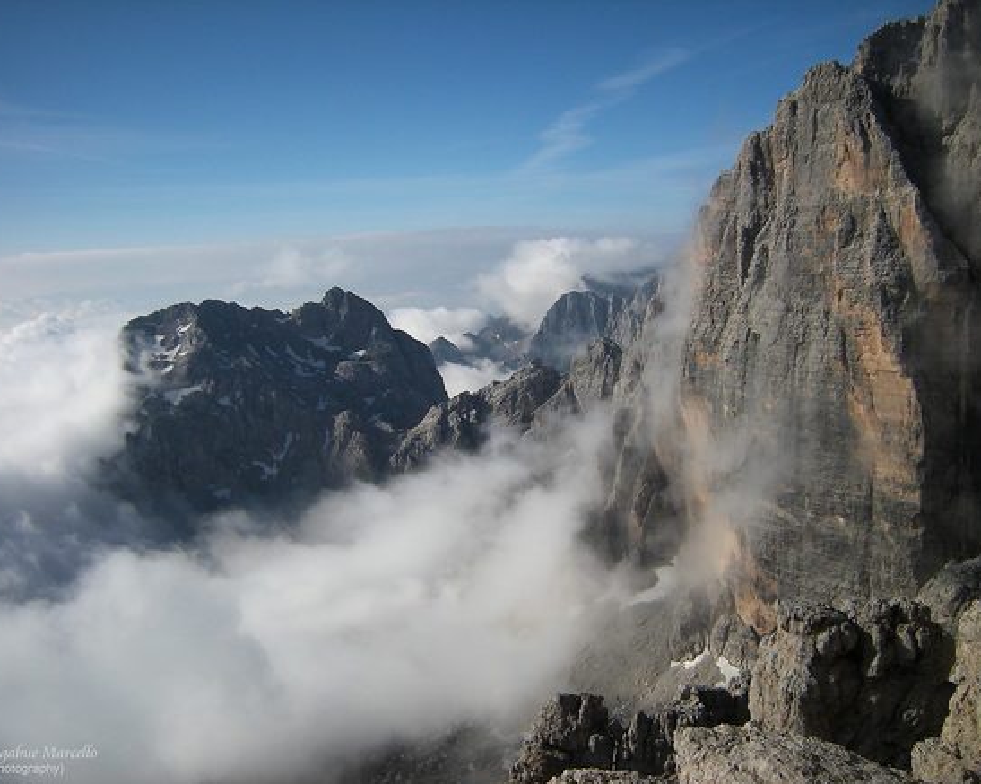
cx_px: 482
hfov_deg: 58.8
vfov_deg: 48.5
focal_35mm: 30
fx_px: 871
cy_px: 400
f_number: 5.6
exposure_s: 1/513
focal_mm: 4.7
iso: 64
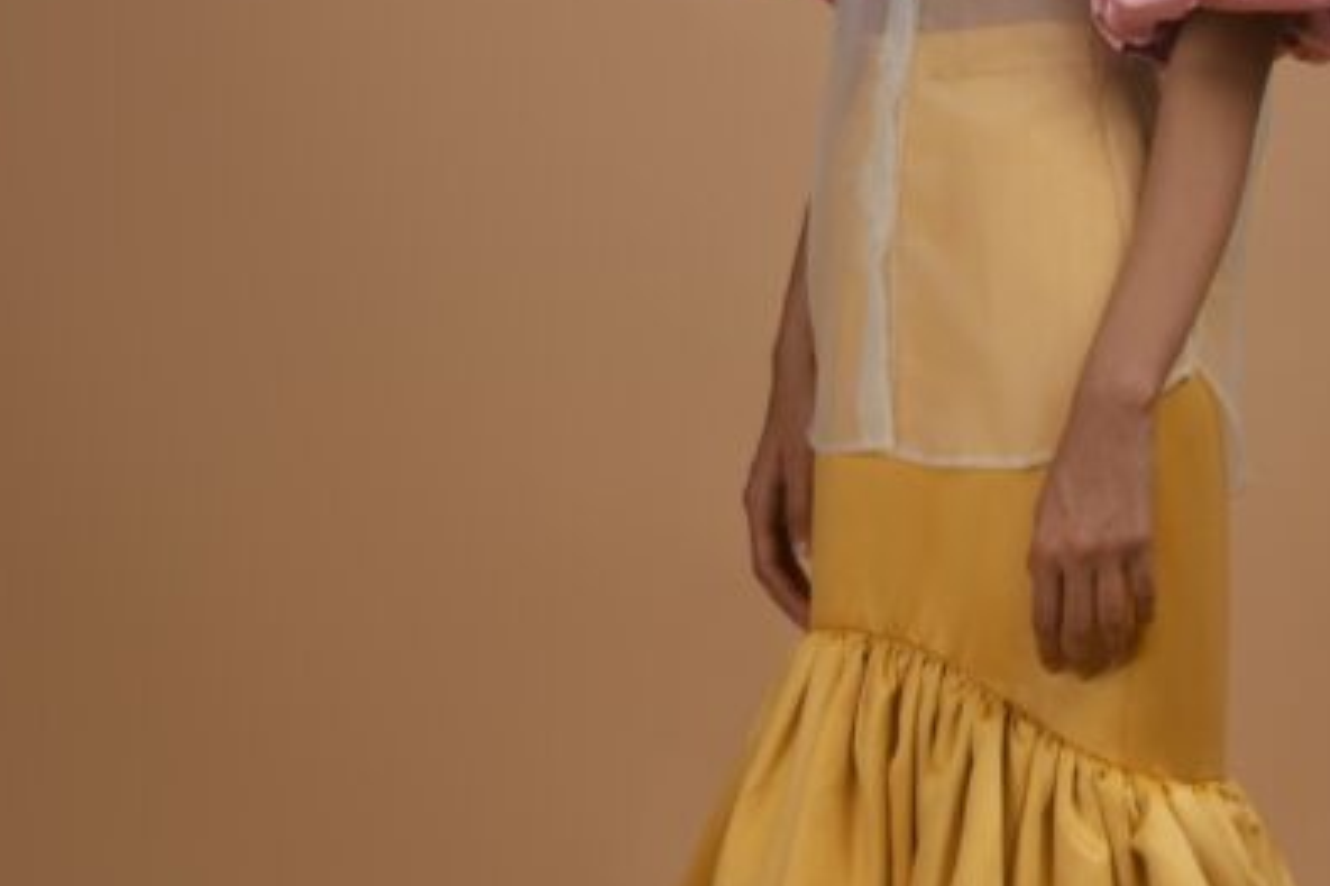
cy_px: 394
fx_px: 4210
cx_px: 1022
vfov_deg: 12.0
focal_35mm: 114
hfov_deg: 17.8
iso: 100
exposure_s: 1/125
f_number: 13
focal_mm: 45
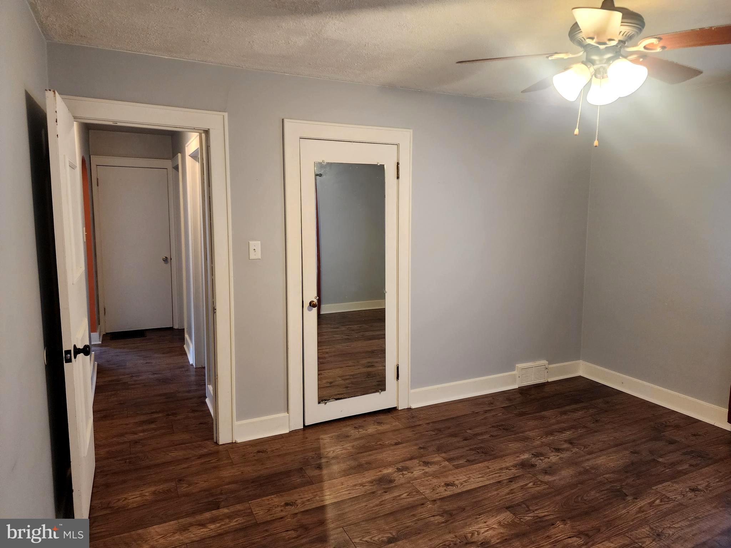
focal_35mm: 23
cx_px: 366
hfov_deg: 73.9
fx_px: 486
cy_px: 274
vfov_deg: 58.9
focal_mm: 6.4
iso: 400
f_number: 1.8
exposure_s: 1/120
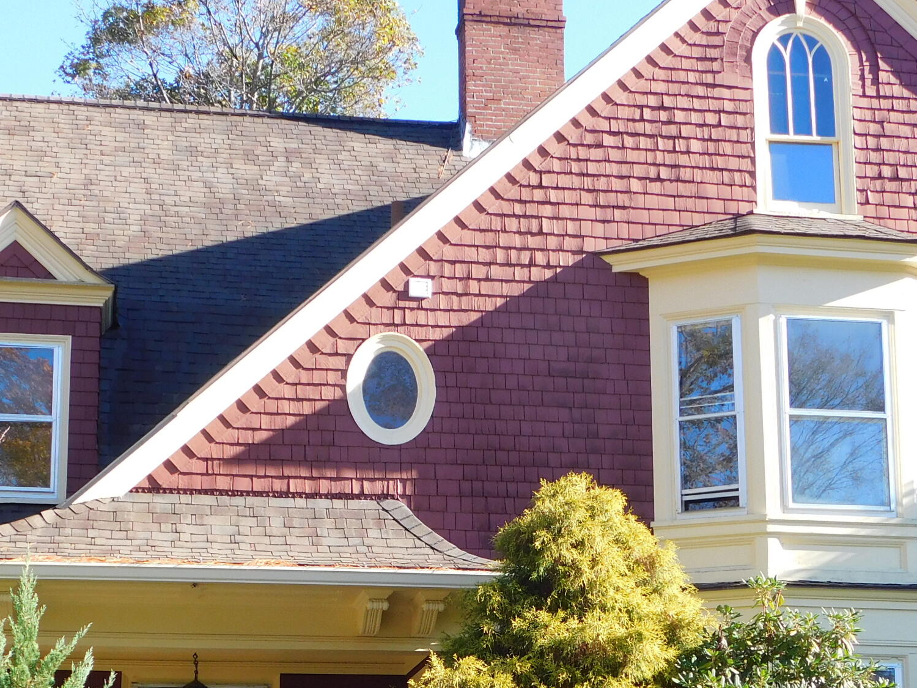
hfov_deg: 24.4
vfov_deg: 18.2
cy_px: 590
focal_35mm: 80
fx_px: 2119
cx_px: 448
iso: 125
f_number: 3.6
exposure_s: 1/250
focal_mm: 7.1
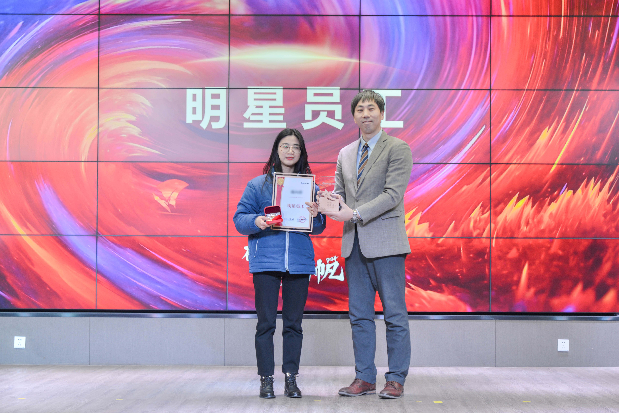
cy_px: 206
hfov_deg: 28.8
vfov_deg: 19.5
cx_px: 310
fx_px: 1204
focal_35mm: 70
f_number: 5.6
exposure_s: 1/100
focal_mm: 70
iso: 320
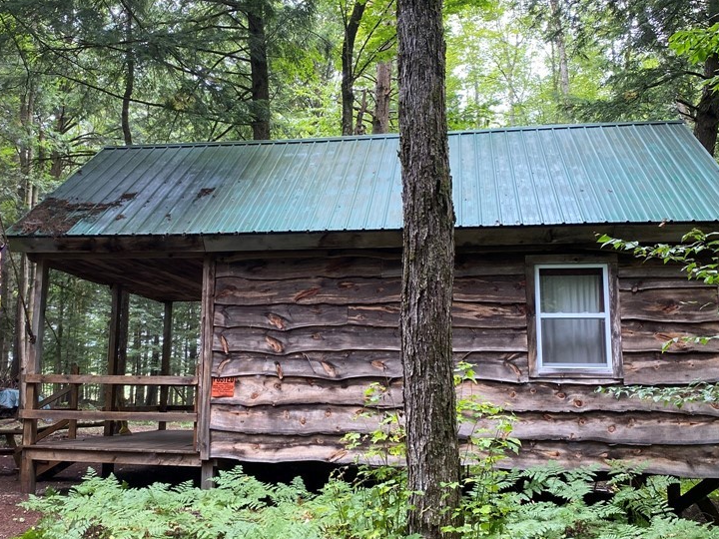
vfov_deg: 38.7
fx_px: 769
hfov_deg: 50.0
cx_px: 309
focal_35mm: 37
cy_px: 266
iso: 125
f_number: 1.8
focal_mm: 4.25
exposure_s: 1/121
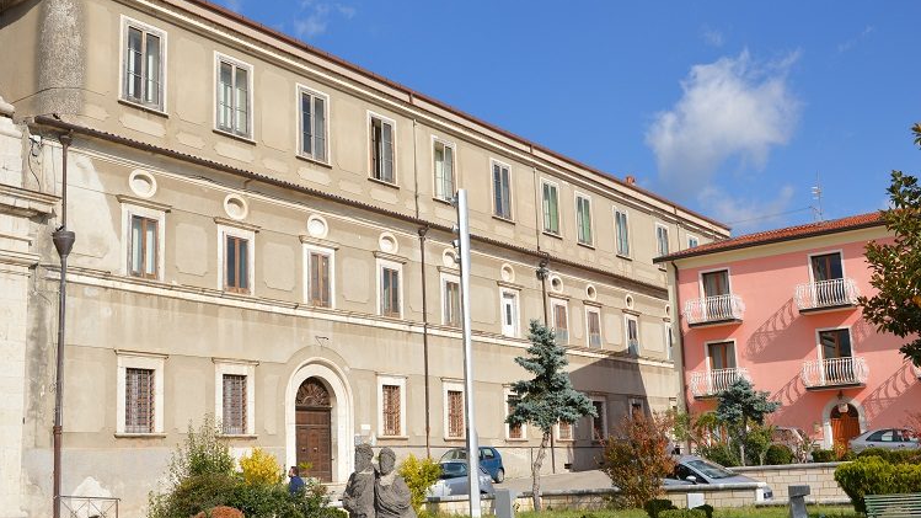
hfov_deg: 49.4
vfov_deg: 29.0
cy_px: 281
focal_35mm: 41
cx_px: 461
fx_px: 1001
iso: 100
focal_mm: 26
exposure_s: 1/320
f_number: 9
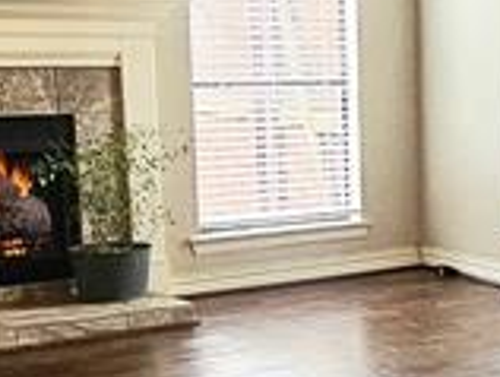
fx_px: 1215
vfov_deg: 17.6
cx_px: 797
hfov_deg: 19.5
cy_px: 250
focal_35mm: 84
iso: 200
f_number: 2.2
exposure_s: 1/60.2
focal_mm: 2.2
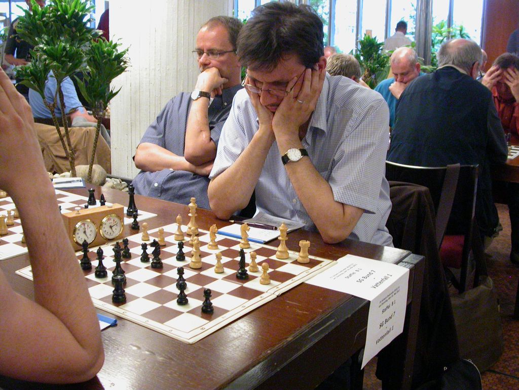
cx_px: 260
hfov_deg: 49.0
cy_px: 195
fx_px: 570
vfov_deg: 37.7
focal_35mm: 38
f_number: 2.6
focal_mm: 7.85
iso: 400
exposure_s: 1/31.3
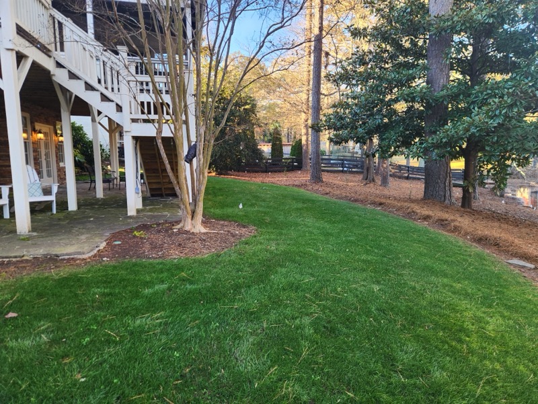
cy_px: 202
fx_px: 357
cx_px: 269
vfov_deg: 58.9
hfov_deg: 73.9
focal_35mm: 23
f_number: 1.8
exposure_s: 1/180
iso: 64
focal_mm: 5.4
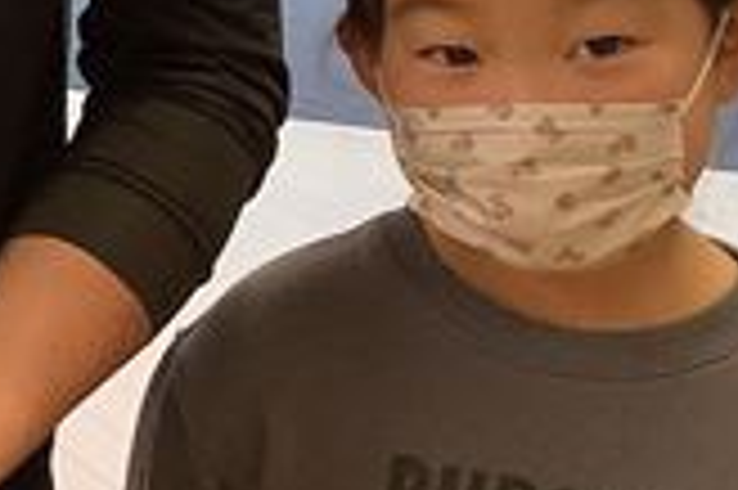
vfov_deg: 11.3
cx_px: -333
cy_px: -121
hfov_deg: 16.1
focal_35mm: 118
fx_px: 2417
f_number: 2.4
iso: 50
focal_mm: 3.3
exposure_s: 1/120
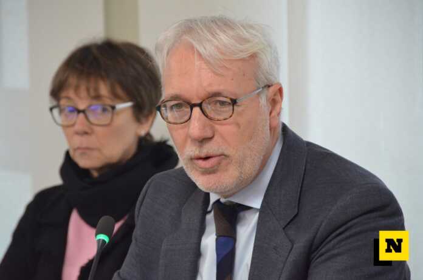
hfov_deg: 8.1
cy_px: 140
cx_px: 212
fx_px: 2990
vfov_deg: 5.4
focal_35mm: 255
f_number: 5.6
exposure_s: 1/160
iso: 4000
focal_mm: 170
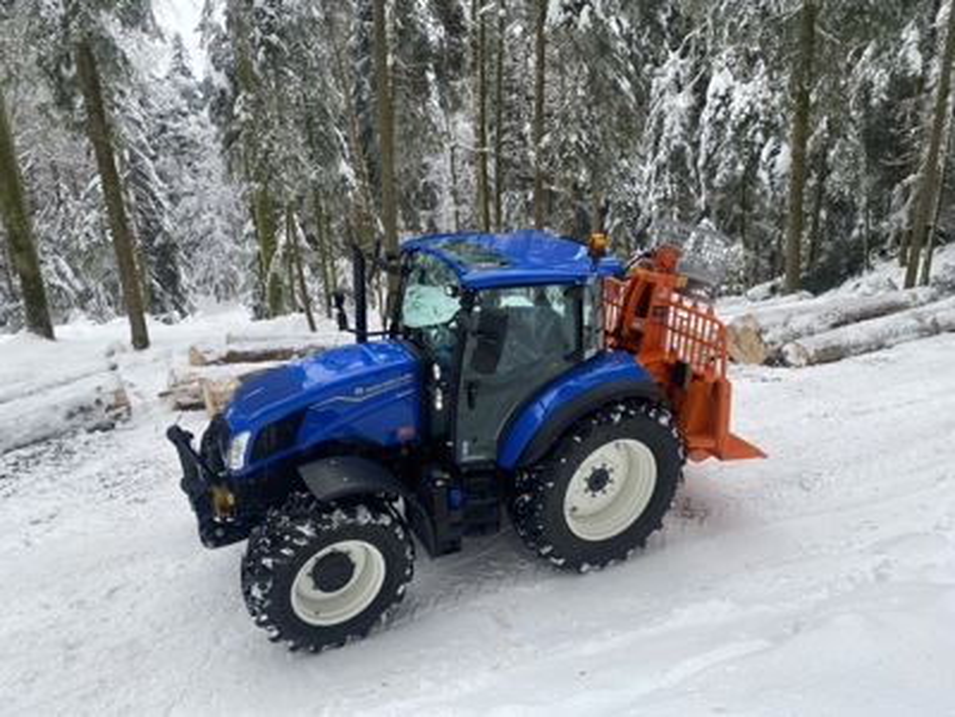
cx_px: 478
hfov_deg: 67.3
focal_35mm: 26
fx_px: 717
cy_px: 358
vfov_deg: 53.1
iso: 32
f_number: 1.8
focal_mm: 4.25
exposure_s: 1/467
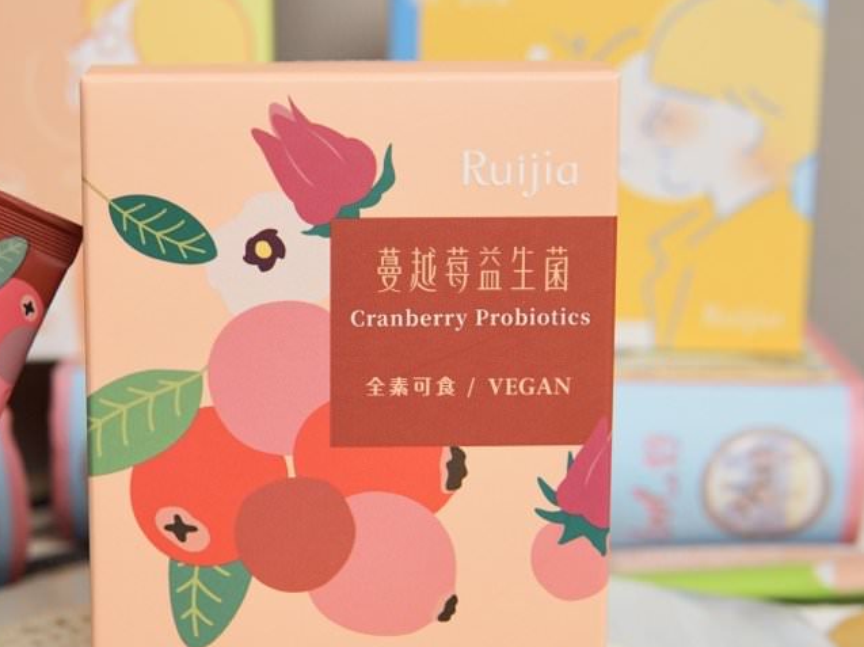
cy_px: 406
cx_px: 248
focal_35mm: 68
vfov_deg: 21.5
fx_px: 1696
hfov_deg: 28.3
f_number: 4.5
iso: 100
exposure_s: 1/60
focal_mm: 30
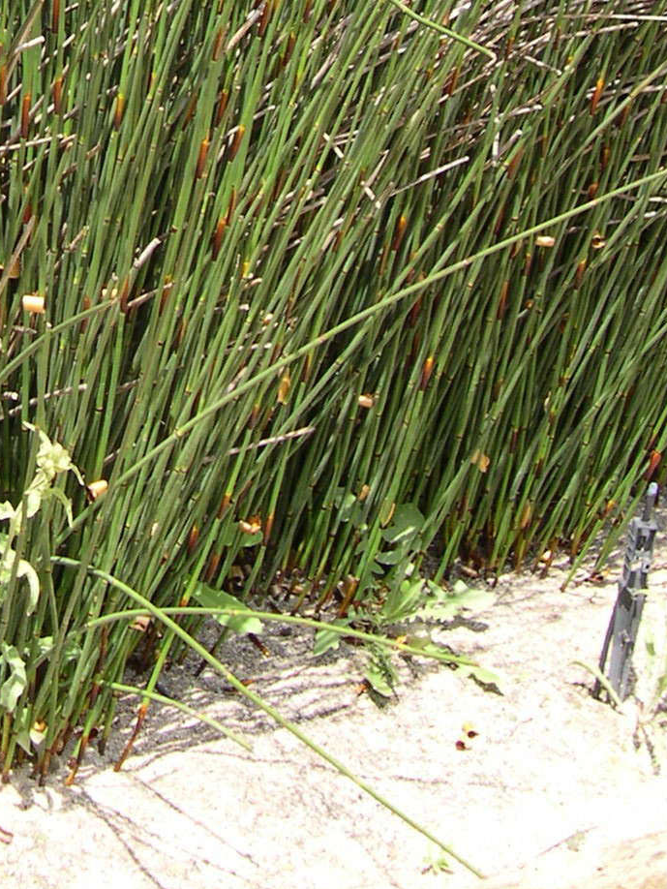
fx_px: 2414
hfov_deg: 15.4
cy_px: -186
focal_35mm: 94
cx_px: -23
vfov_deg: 19.6
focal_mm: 8
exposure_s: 1/364
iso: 100
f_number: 2.8
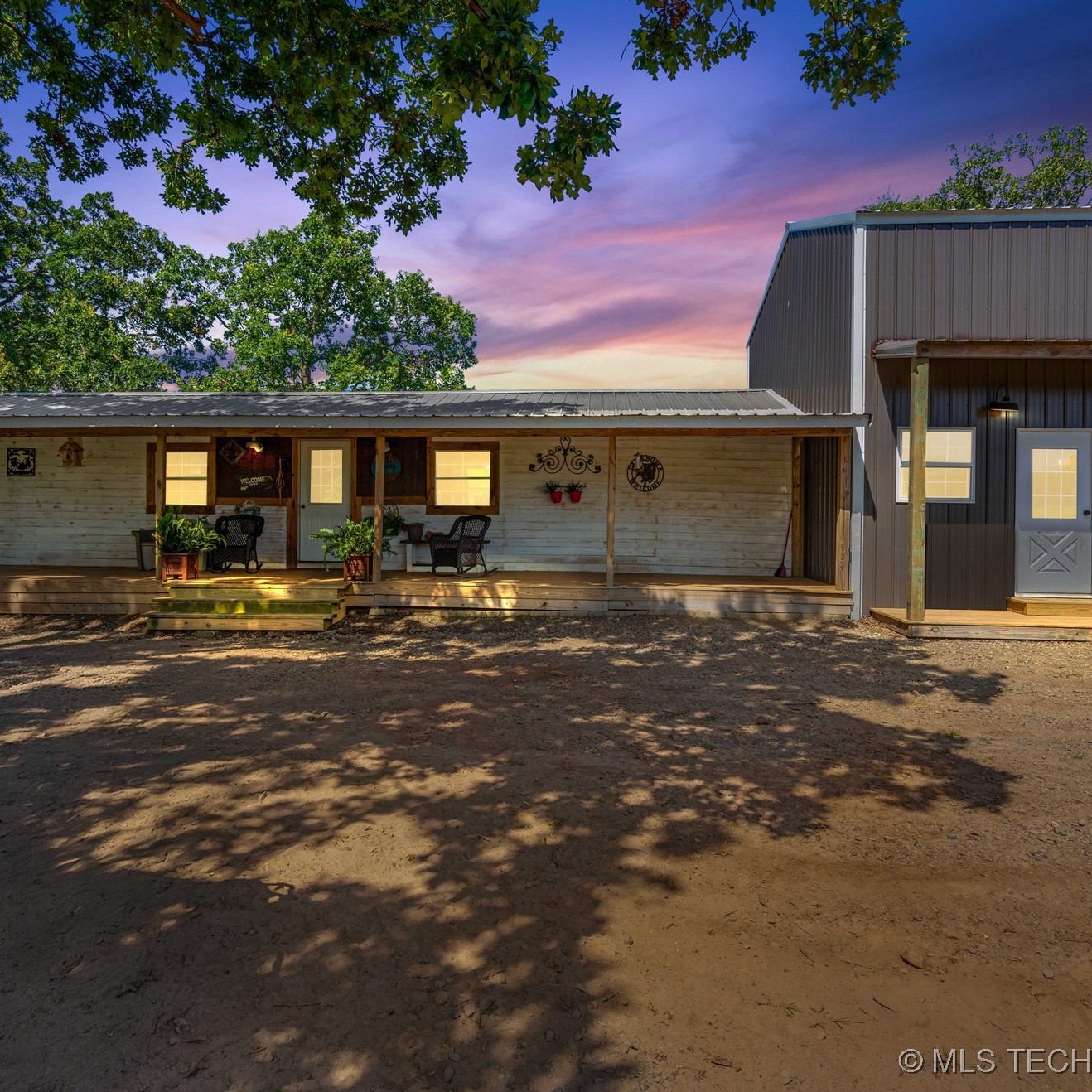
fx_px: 749
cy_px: 532
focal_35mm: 21
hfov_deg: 72.1
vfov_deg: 72.1
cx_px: 537
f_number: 8
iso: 400
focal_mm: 16
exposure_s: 1/60
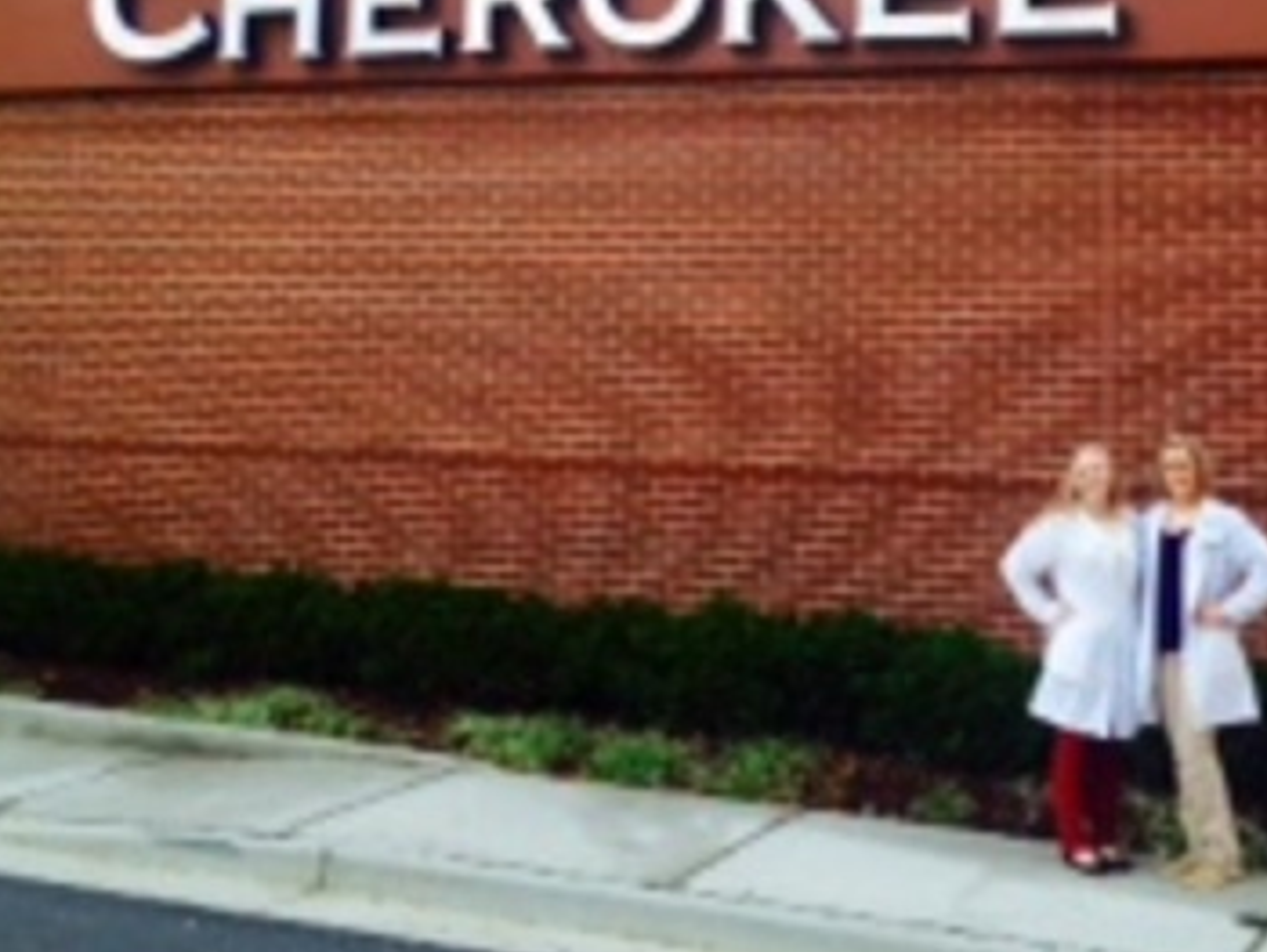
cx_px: 760
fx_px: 2344
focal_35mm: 64
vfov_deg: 22.4
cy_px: 94
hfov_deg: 30.2
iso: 50
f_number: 2.4
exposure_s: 1/24
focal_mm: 4.28
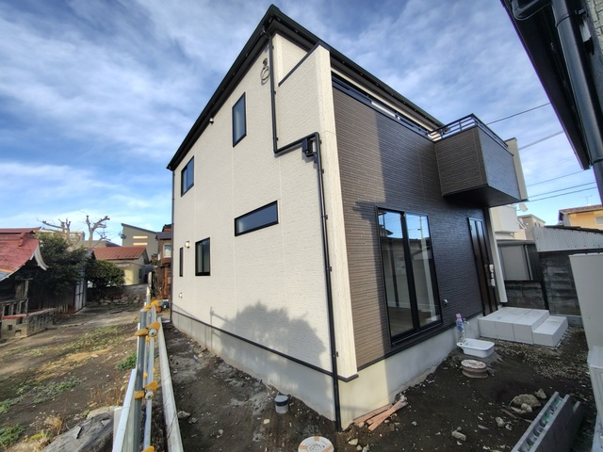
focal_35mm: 15
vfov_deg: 81.7
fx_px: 261
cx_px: 302
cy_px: 226
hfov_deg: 98.2
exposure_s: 1/390
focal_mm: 1.6
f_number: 2.4
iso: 50
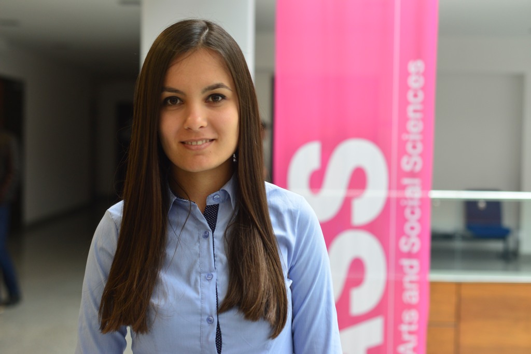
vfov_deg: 27.0
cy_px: 177
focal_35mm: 50
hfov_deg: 39.6
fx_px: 738
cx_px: 266
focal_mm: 50
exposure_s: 1/125
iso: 640
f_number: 2.8
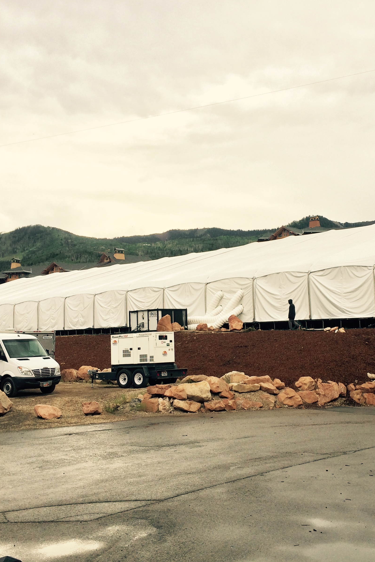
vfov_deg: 47.4
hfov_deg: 32.4
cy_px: 279
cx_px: 249
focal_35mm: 41
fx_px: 640
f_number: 2.2
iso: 32
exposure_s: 1/554
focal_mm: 4.15
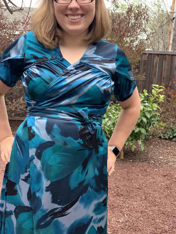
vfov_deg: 36.8
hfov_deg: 28.0
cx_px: 88
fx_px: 352
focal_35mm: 52
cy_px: 117
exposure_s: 1/122
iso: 100
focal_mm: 6
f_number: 2.4
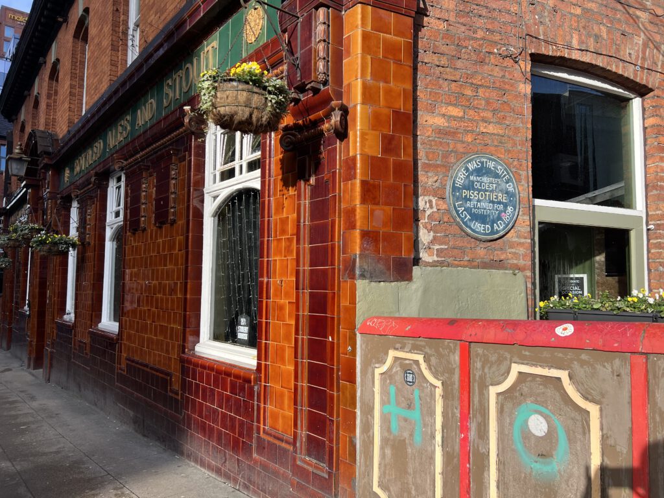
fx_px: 499
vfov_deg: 53.1
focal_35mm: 26
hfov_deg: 67.3
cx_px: 332
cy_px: 249
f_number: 1.5
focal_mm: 5.7
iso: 50
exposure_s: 1/1901
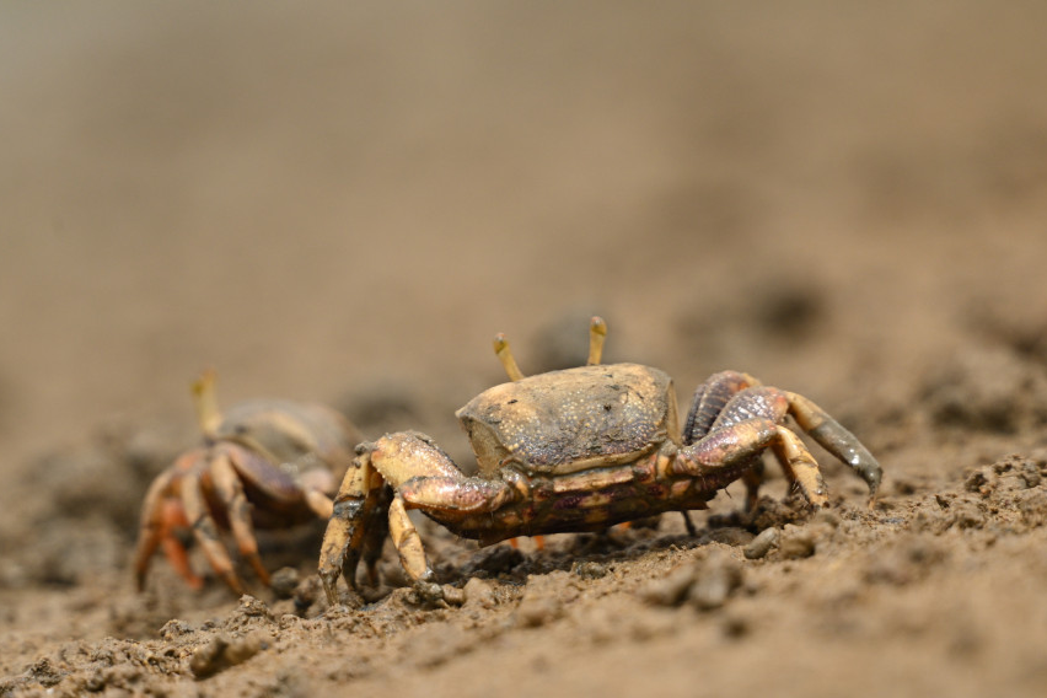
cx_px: 498
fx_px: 21753
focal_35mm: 748
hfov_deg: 2.8
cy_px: 425
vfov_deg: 1.8
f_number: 6.3
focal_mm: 600
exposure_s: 1/2500
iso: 800
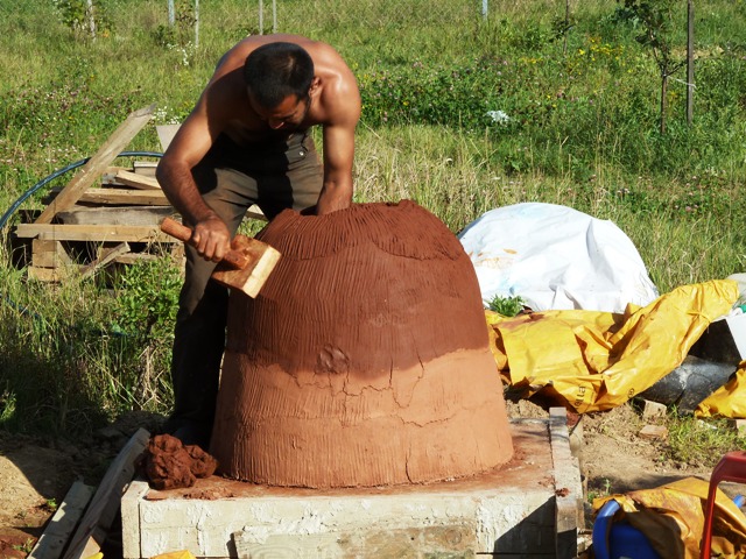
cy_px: 280
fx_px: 2952
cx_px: 373
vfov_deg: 10.8
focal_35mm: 137
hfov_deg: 14.4
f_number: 4.5
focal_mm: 22.5
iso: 80
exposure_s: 1/500
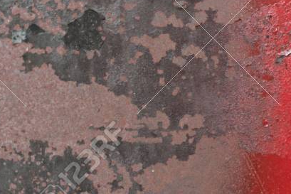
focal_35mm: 159
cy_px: 139
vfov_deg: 8.6
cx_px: 213
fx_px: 1286
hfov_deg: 12.9
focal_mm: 50
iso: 200
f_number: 2.5
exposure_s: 1/125
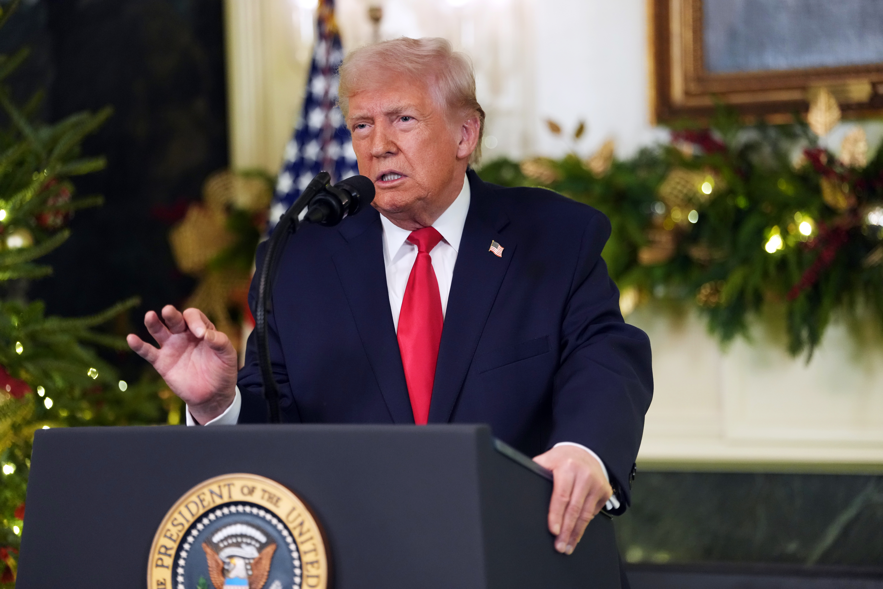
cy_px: 294
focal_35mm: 122
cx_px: 442
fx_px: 2992
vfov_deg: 11.2
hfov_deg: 16.8
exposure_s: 1/250
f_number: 2
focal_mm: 122
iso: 3200
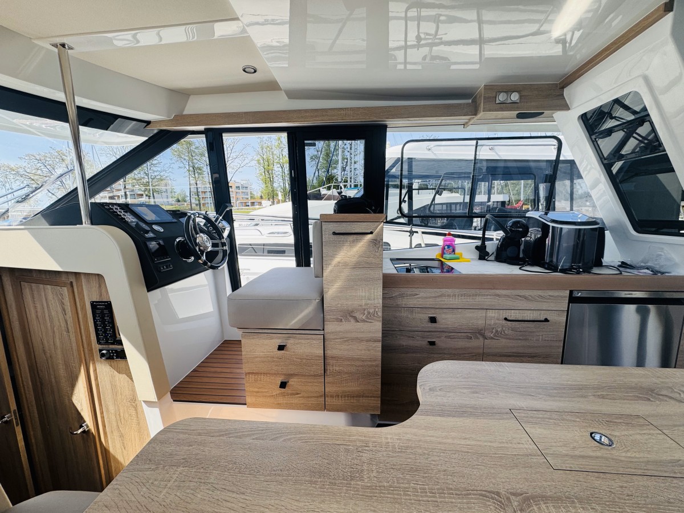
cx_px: 342
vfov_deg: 85.7
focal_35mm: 14
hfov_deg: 102.1
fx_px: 277
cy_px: 256
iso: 40
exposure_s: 1/445
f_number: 2.2
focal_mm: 2.22
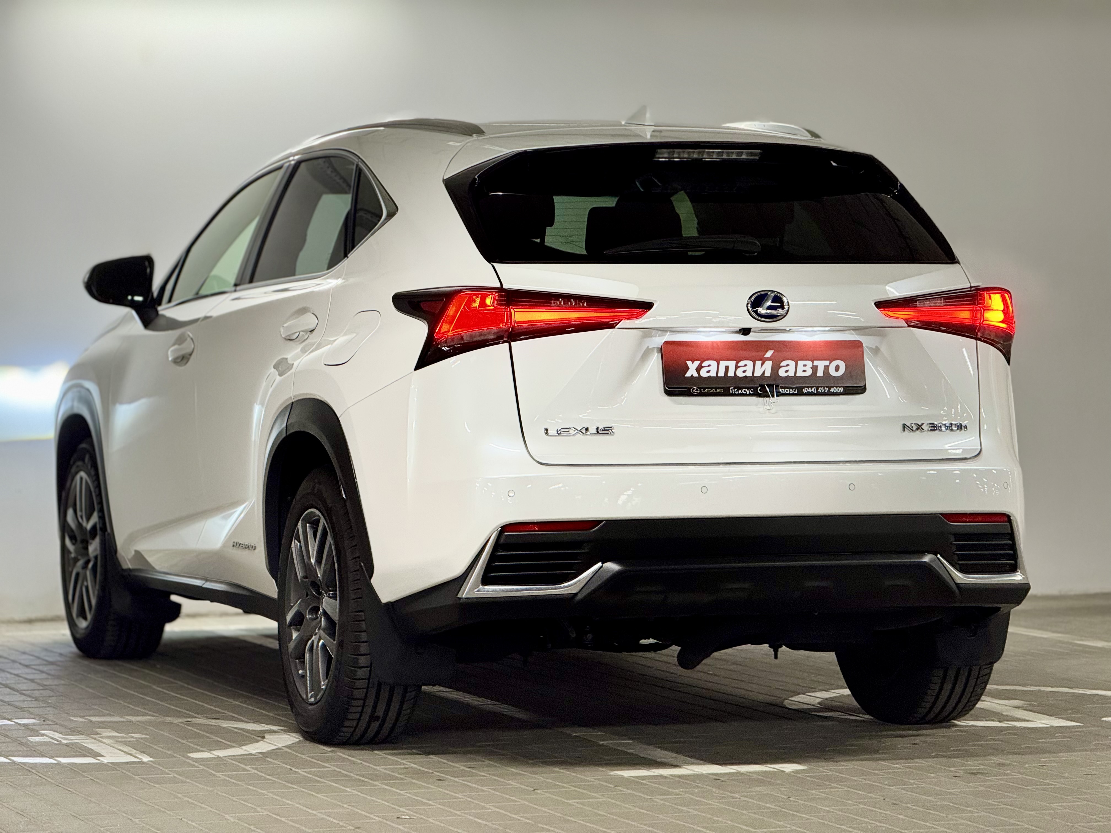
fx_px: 3851
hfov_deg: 16.4
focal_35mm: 120
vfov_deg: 12.3
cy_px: 416
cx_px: 556
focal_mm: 15.66
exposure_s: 1/50
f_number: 2.8
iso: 200
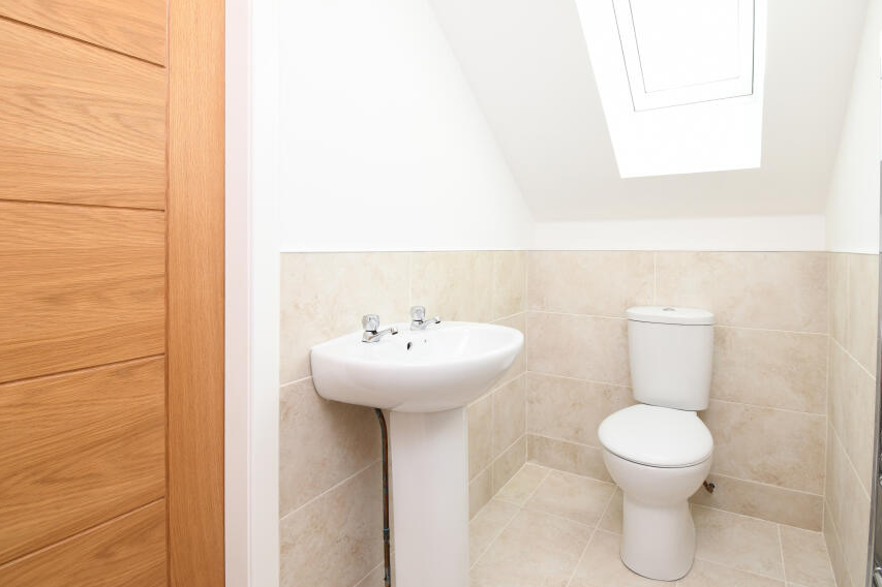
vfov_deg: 66.9
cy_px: 244
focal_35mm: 18
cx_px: 454
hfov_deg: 90.0
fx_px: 441
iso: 320
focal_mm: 10
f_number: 8
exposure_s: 1/30
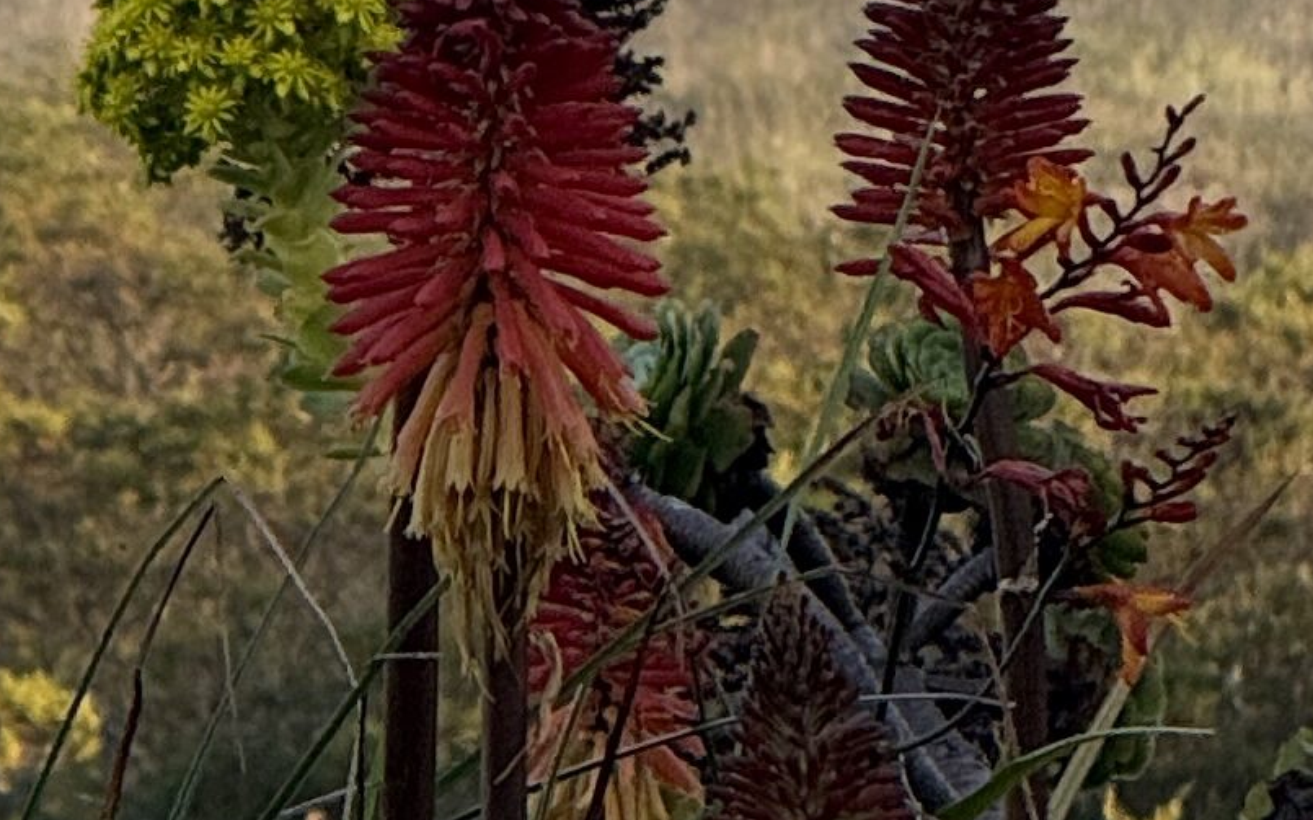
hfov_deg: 3.3
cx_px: -370
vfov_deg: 2.0
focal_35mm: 637
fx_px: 22793
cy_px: -1826
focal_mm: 15.66
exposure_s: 1/191
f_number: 2.8
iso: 50
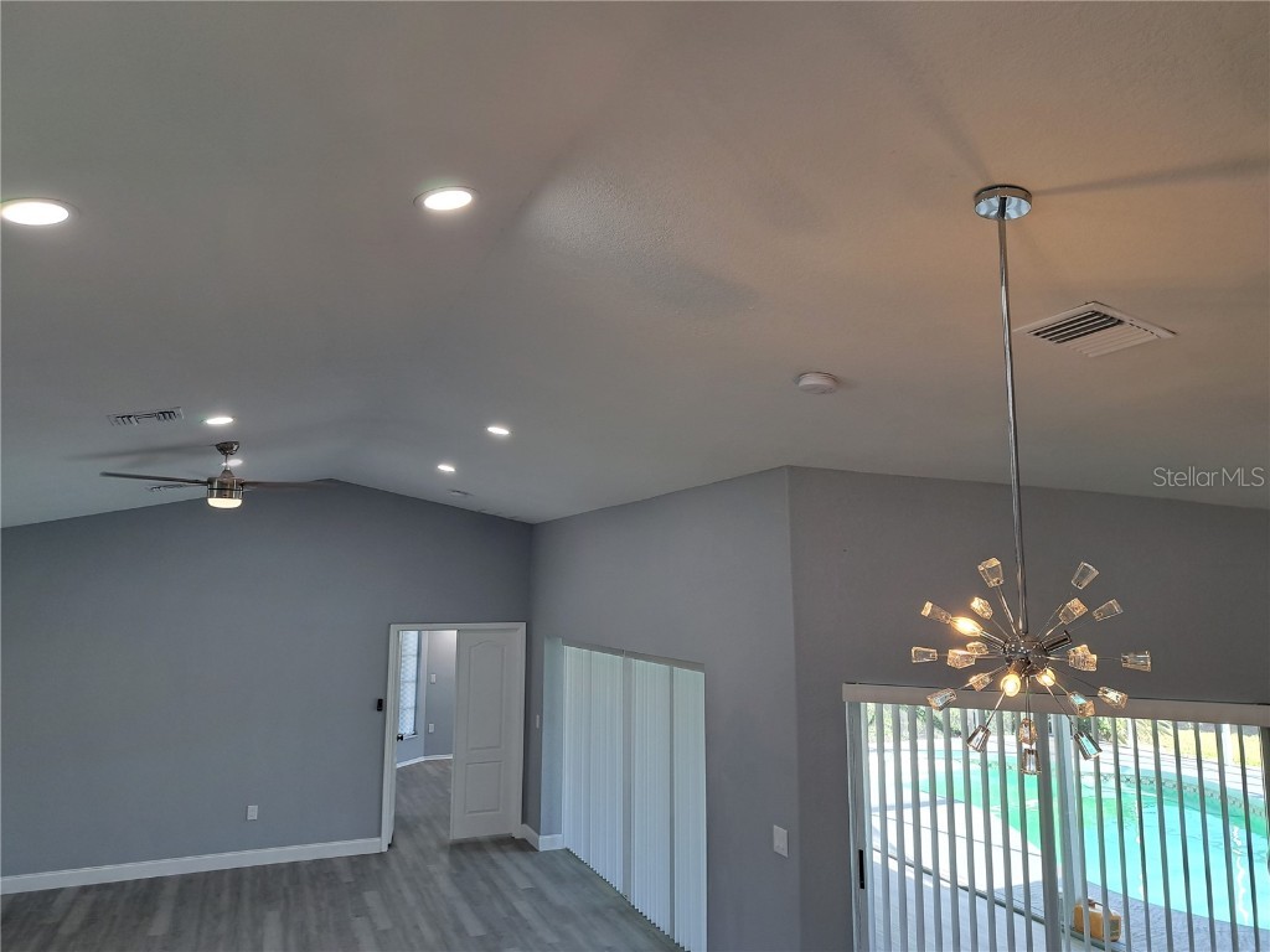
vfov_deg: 56.8
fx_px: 881
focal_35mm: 24
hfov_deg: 71.6
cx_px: 635
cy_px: 476
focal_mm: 5.23
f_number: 1.8
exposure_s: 1/60
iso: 50
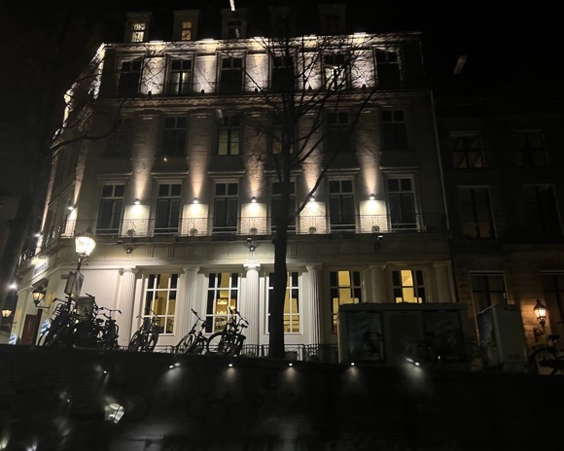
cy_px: 230
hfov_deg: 62.2
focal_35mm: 28
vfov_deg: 51.5
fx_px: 467
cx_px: 281
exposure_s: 1/33
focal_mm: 5.7
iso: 500
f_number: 1.5
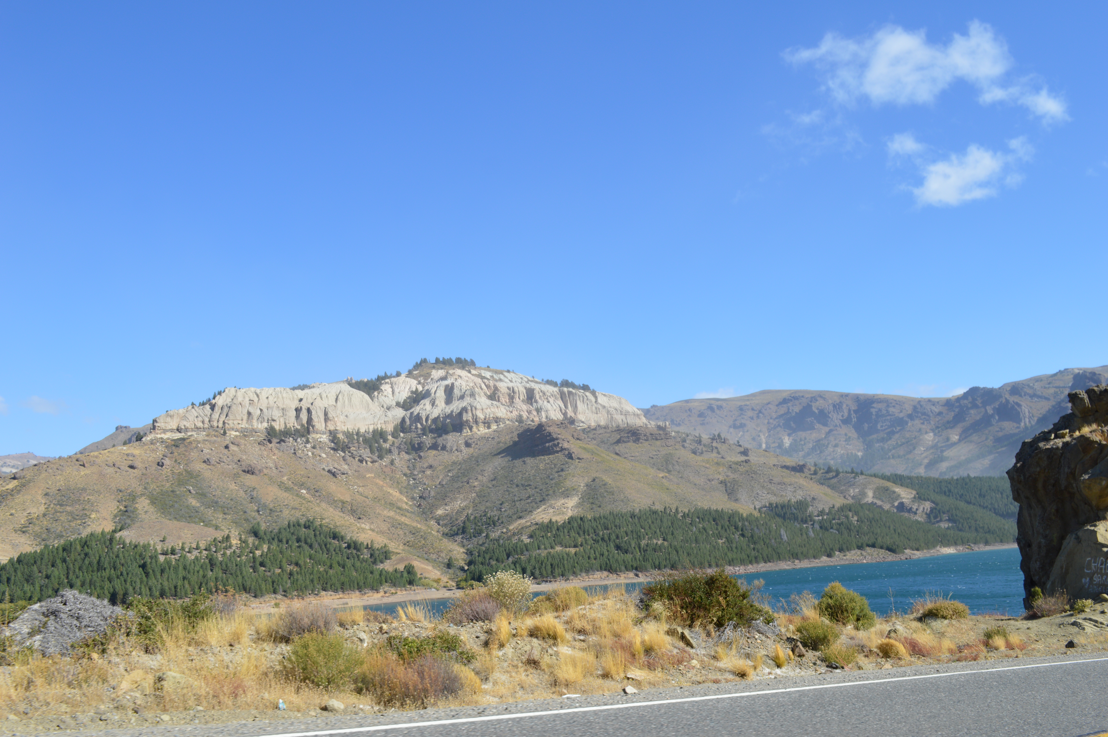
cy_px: 368
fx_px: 1015
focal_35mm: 33
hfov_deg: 57.3
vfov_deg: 39.9
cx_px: 554
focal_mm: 22
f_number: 8
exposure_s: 1/250
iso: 100
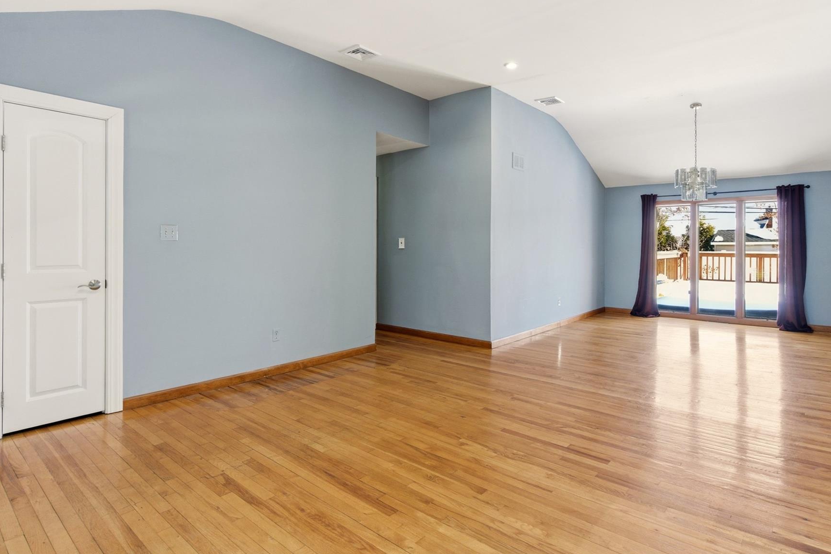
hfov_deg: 86.8
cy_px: 240
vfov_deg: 64.3
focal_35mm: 19
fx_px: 438
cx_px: 438
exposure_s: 1/40
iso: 250
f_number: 9
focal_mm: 16
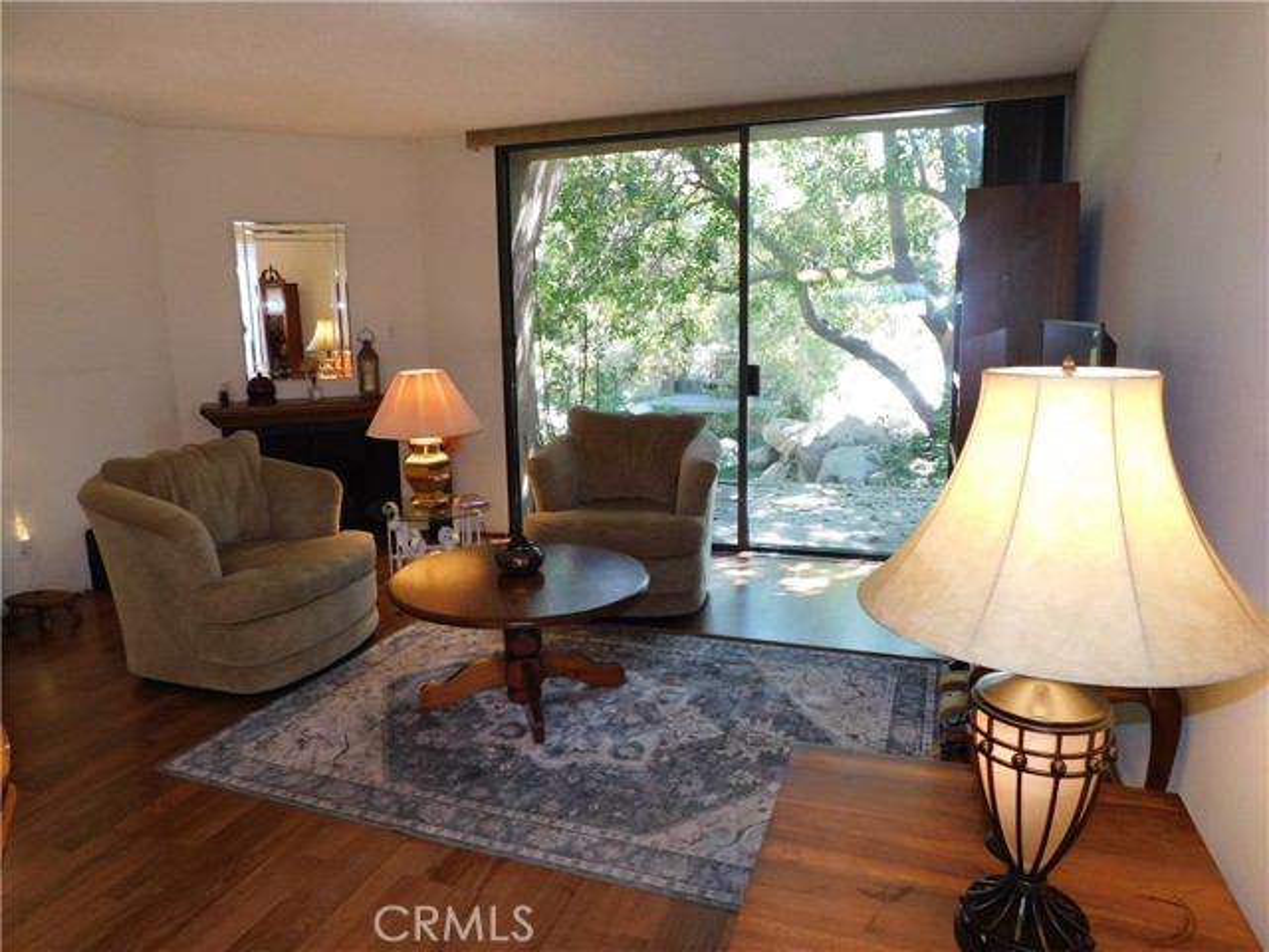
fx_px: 843
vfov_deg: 58.9
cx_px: 634
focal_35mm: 23
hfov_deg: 73.9
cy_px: 476
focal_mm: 4
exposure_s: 1/30
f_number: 3
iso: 140
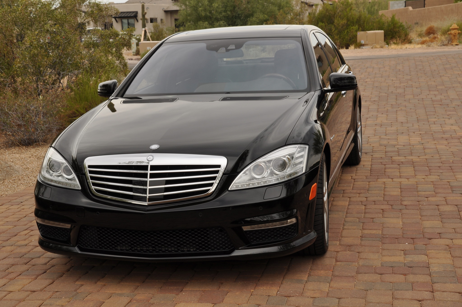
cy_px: 154
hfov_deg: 35.1
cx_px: 231
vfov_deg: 23.7
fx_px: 731
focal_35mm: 57
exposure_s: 1/125
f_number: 13
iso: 200
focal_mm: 38
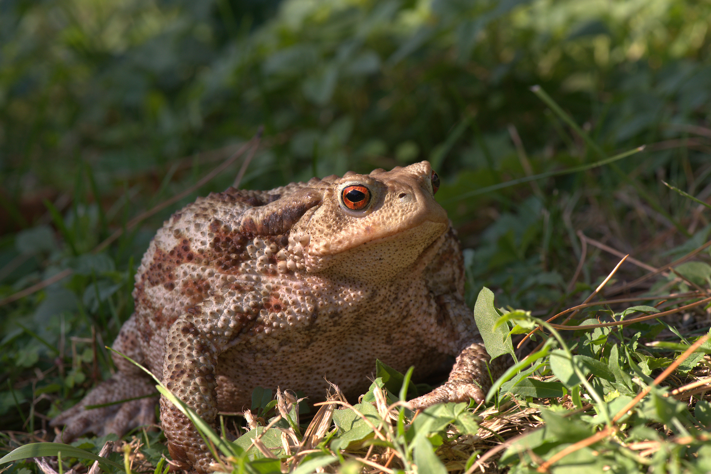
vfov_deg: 13.0
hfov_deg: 19.5
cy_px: 237
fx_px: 2074
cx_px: 356
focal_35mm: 105
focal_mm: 105
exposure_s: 1/125
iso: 250
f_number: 13
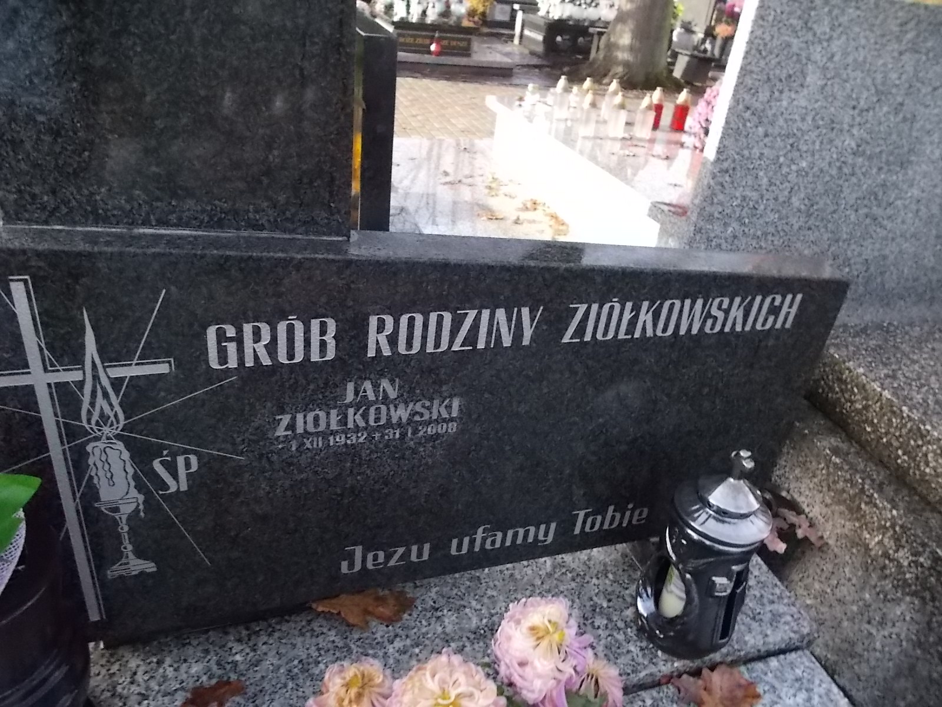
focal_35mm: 26
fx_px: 708
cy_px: 354
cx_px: 471
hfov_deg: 67.3
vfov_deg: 53.1
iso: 400
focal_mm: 4.6
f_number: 8
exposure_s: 1/100
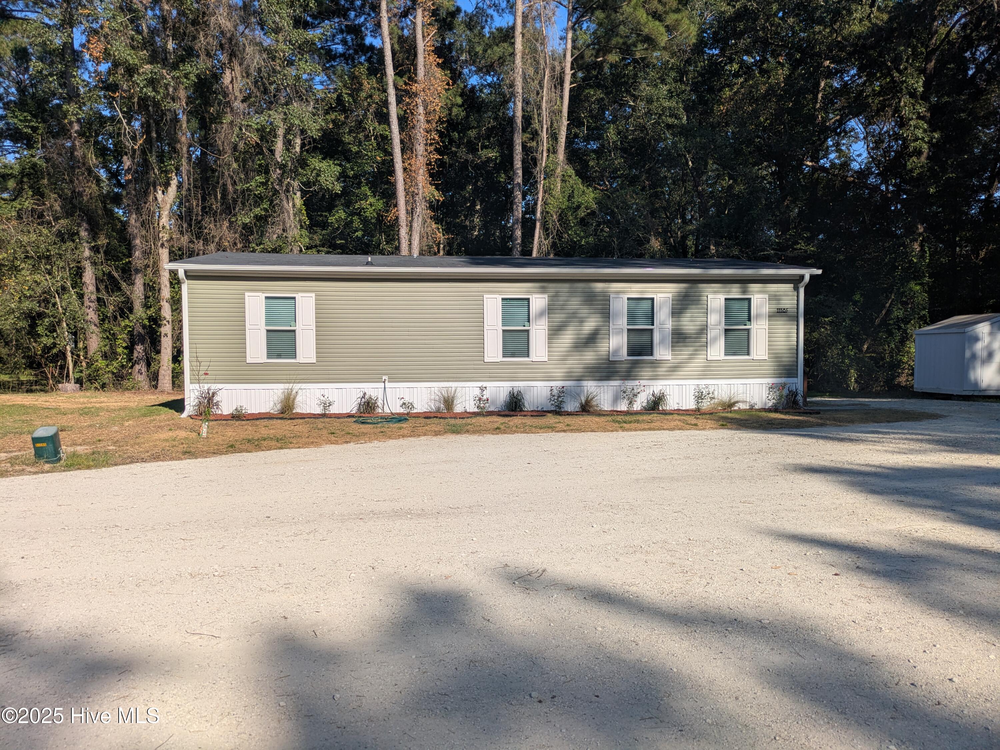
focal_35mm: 25
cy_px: 375
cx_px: 500
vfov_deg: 54.9
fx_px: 722
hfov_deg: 69.4
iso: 46
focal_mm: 5.43
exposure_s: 1/2959
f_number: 1.89
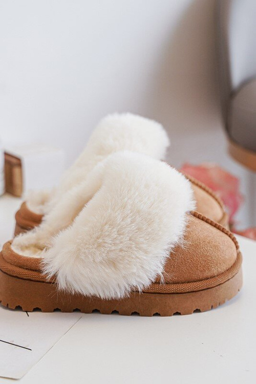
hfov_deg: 29.2
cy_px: 192
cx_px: 128
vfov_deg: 42.7
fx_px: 491
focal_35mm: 46
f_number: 4
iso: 500
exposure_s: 1/100
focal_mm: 46
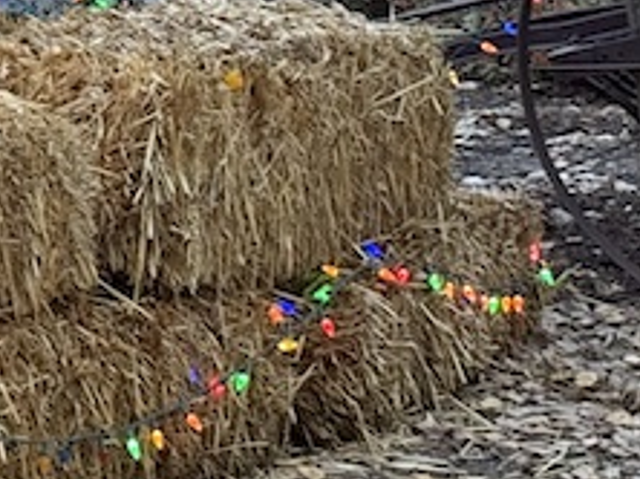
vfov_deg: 7.5
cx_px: -652
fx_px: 3601
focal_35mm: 195
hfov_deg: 9.5
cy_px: -114
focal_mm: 6.76
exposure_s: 1/60
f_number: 1.78
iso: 200
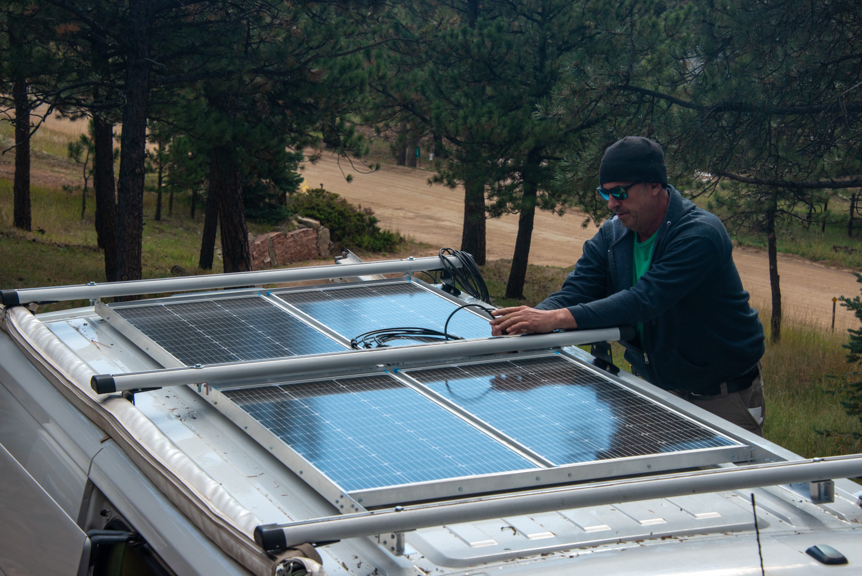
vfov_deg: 15.2
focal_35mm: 90
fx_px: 2156
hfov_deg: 22.6
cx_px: 431
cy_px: 288
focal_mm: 90
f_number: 10
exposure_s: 1/400
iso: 400
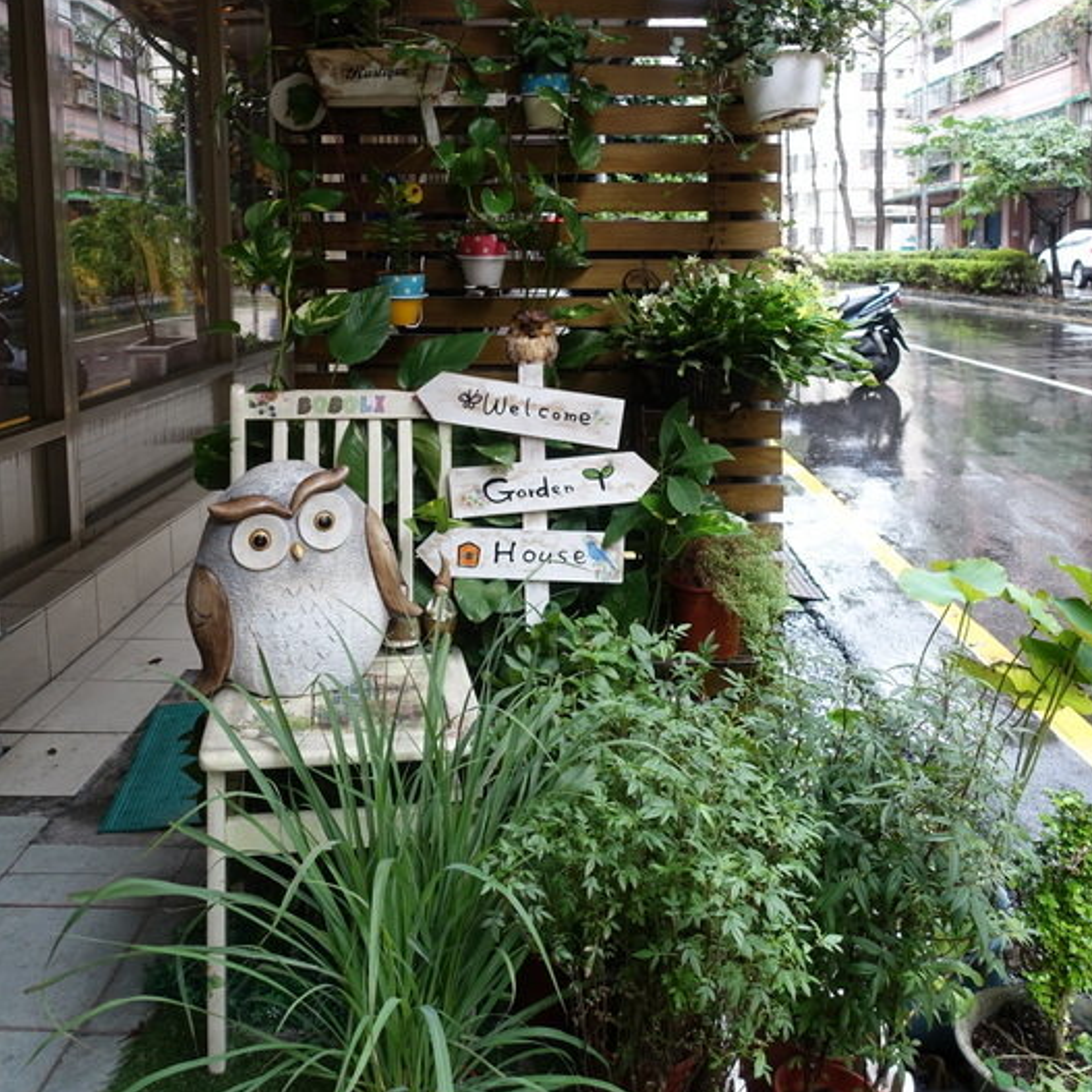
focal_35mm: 31
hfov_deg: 52.5
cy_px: 352
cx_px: 551
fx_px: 1106
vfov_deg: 51.4
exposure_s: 1/50
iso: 125
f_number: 2.8
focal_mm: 8.8
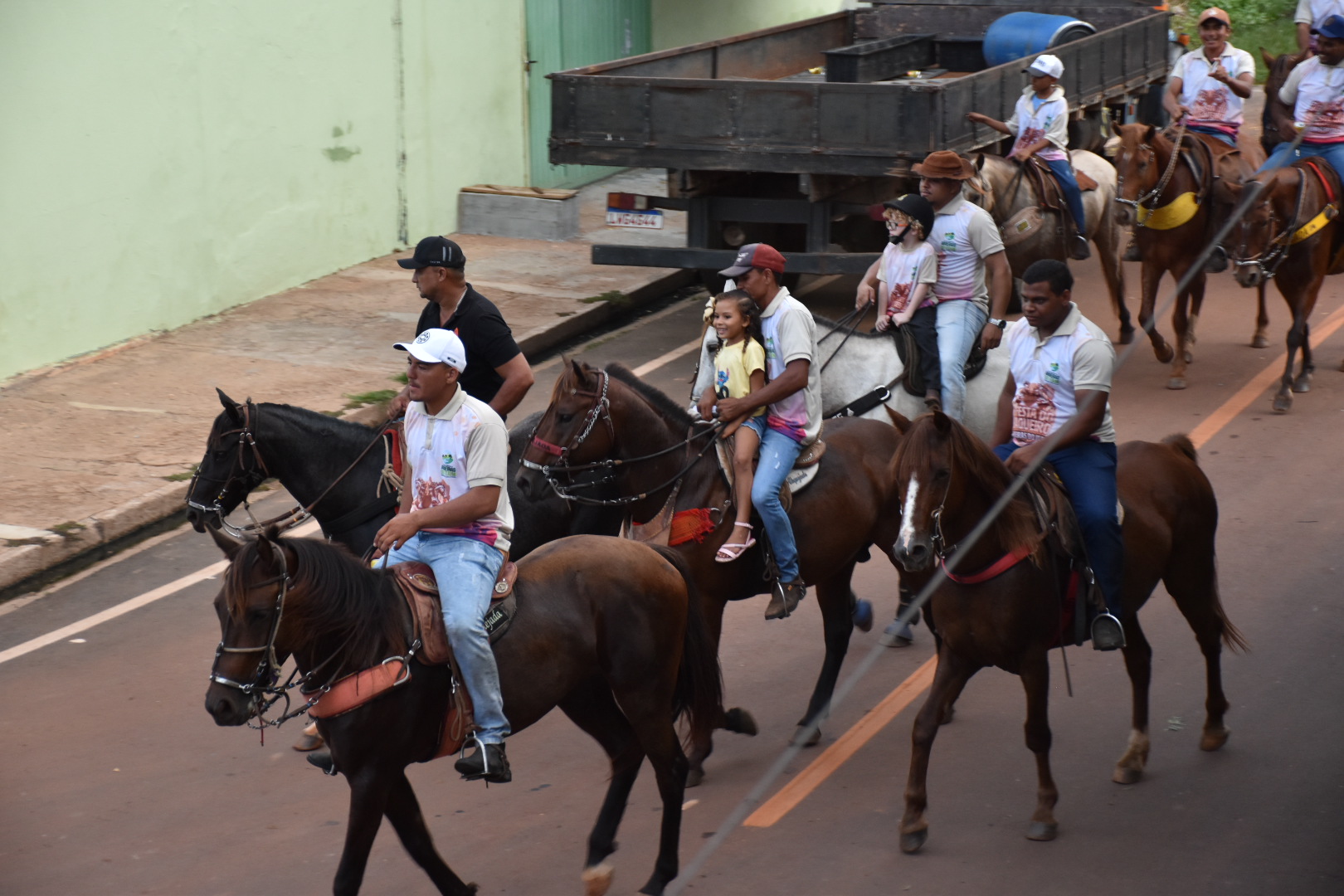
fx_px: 3696
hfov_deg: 20.6
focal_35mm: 99
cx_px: 672
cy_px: 448
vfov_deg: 13.8
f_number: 5
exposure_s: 1/100
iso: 800
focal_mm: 66
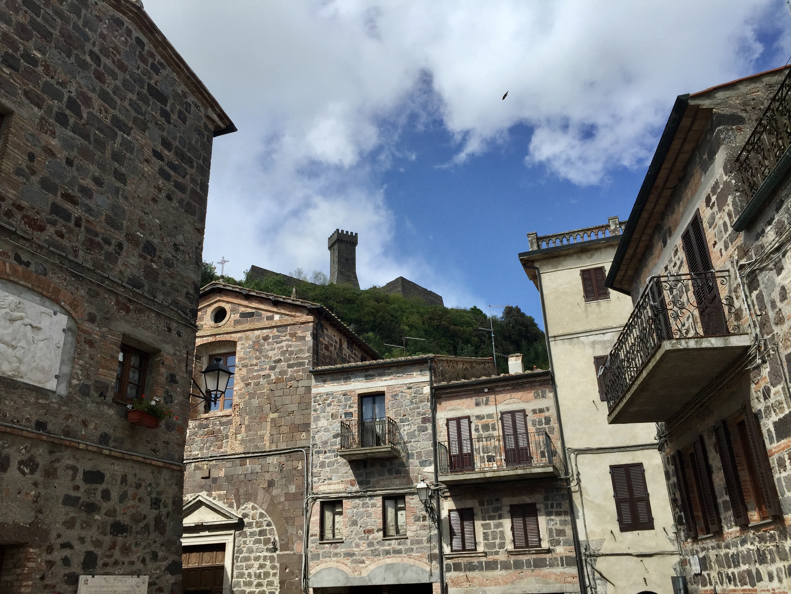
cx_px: 396
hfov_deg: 61.7
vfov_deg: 48.2
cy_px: 297
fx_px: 663
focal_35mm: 29
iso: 32
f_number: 2.2
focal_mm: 4.15
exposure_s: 1/2326
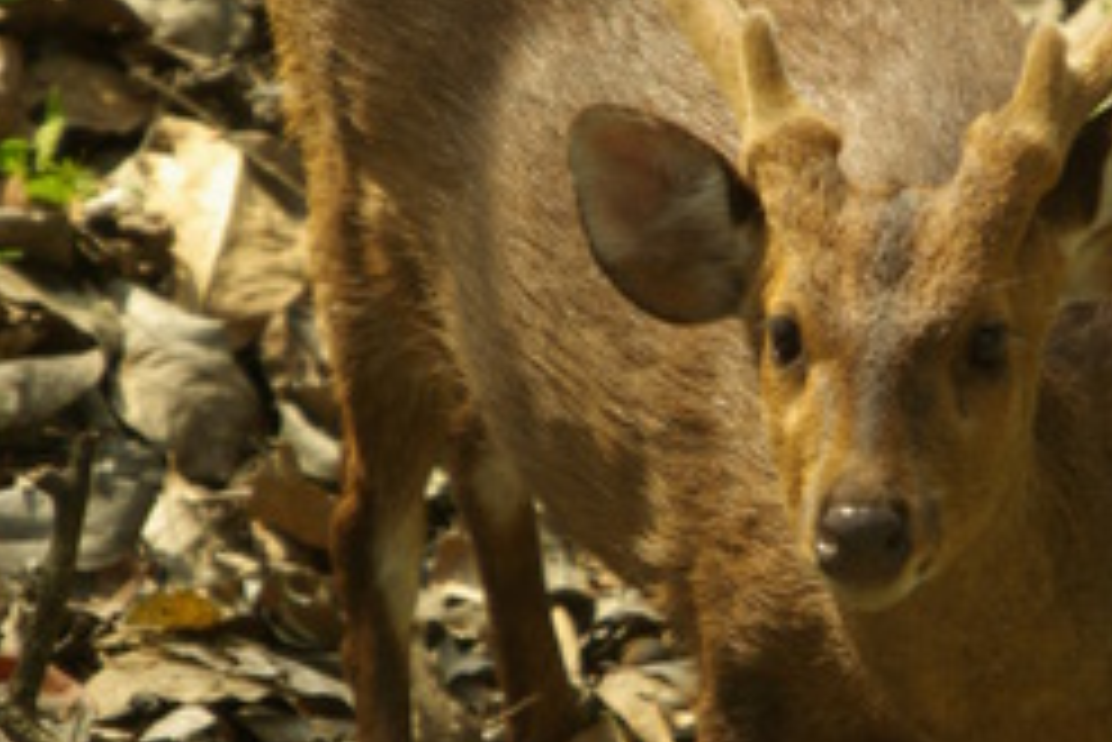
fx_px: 37767
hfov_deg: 1.7
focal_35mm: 1222
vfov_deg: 1.1
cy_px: 400
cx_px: 716
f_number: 6.7
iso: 200
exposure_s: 1/250
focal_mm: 420
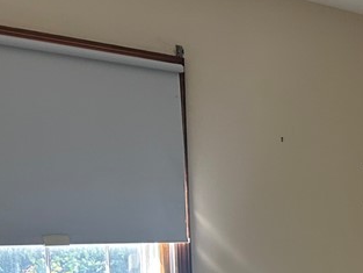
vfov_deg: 16.6
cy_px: 339
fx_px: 892
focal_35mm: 85
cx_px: 515
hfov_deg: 20.3
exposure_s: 1/60
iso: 100
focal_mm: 5.7
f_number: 1.5
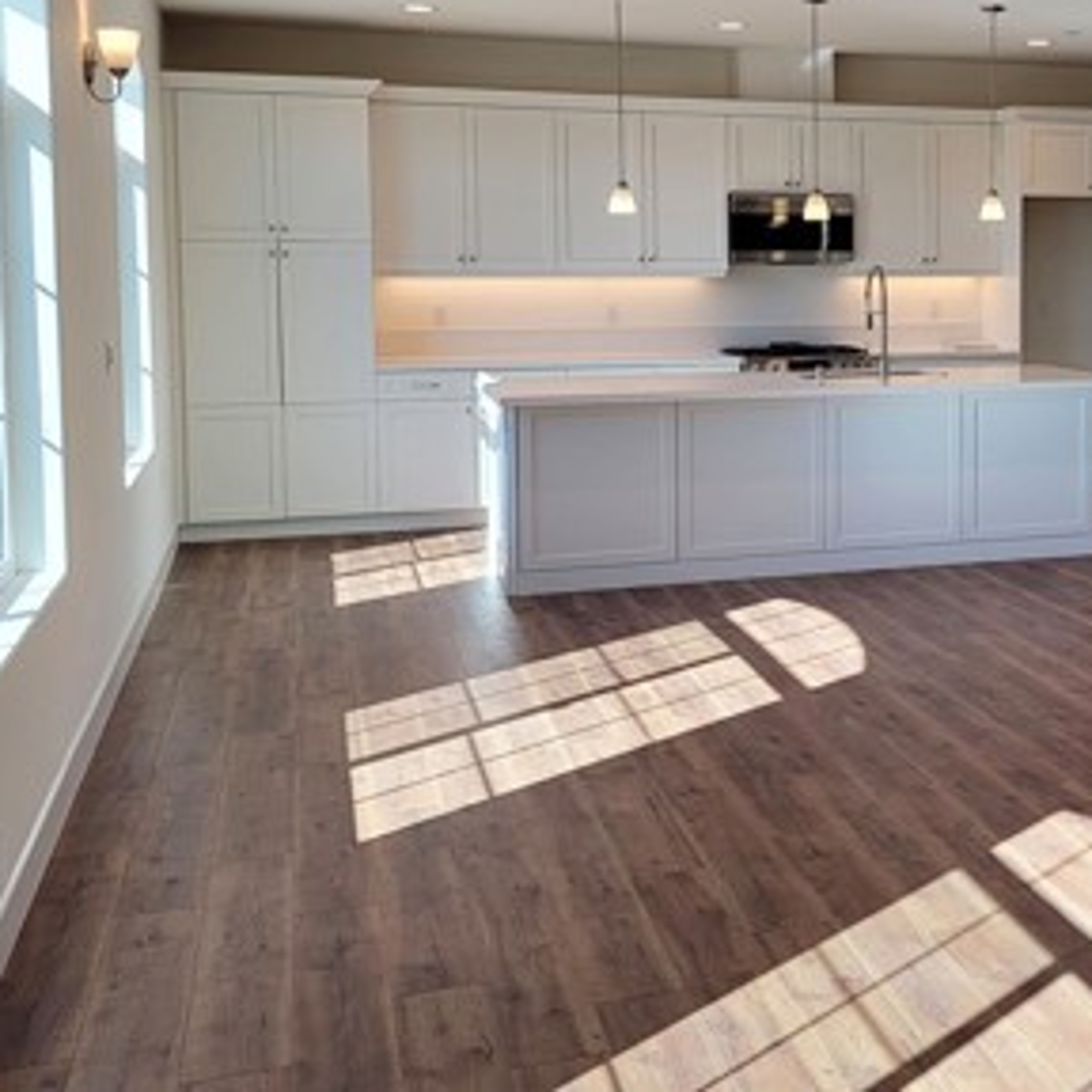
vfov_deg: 35.7
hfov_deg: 34.5
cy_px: 362
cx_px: 937
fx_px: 1677
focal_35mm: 47
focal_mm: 6.7
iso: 16
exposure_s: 1/129
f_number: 1.8
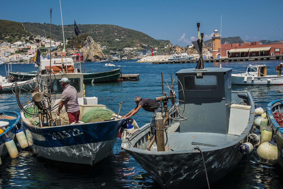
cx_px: 142
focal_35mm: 48
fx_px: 377
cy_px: 94
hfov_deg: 41.1
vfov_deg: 28.1
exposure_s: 1/200
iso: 200
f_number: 16
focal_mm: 48
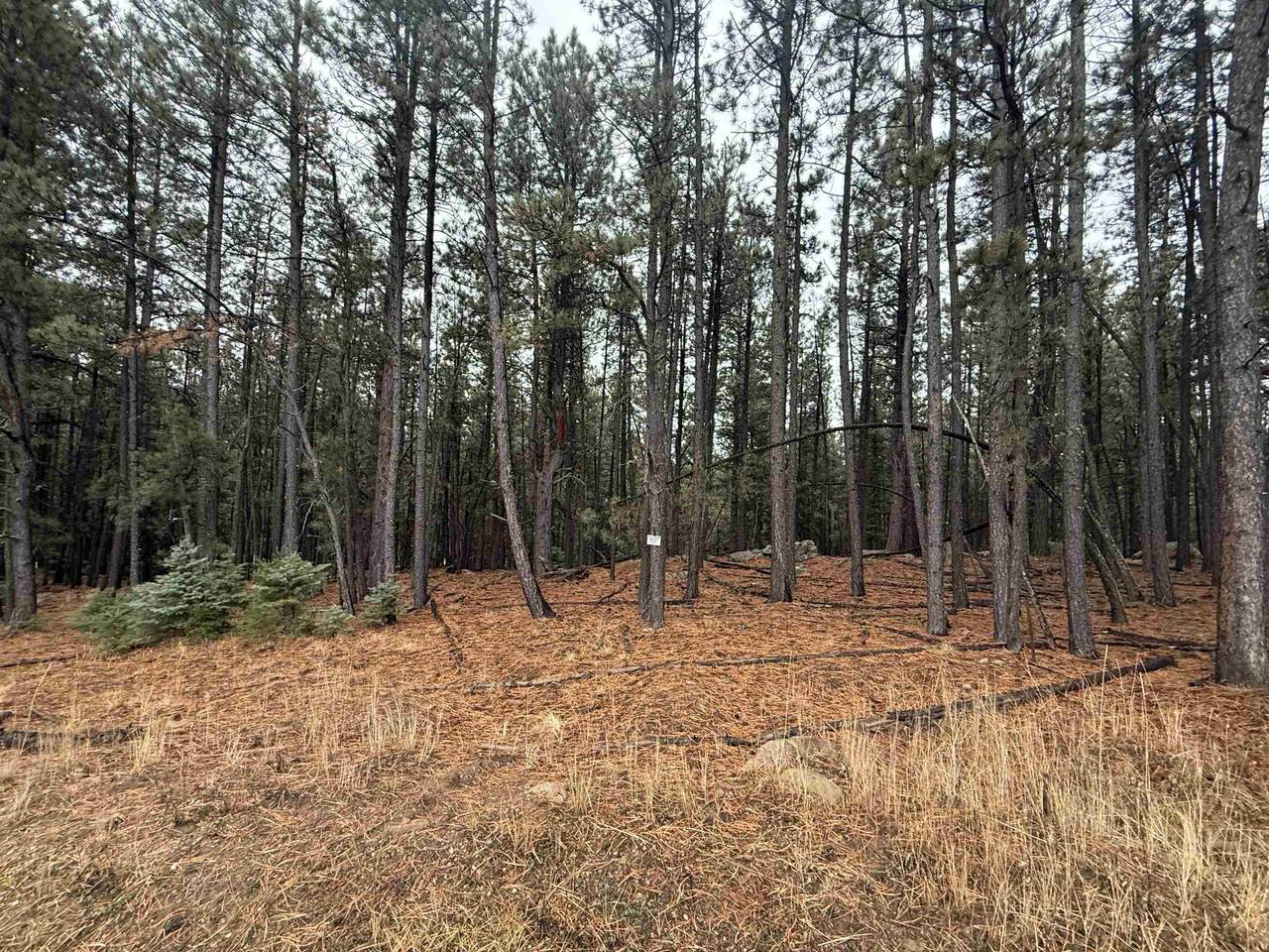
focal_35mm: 14
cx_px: 634
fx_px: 513
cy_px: 476
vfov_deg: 85.7
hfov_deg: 102.1
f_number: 2.2
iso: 250
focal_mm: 2.22
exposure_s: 1/99
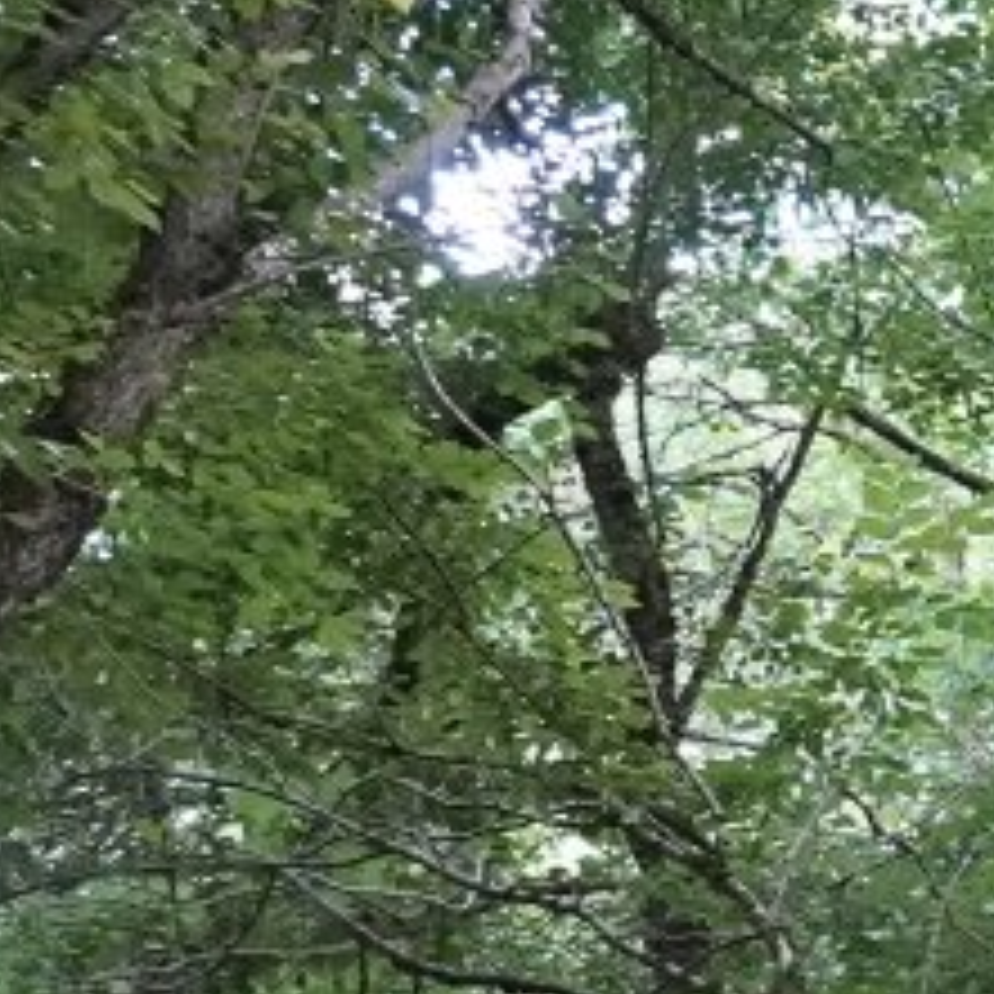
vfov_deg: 11.7
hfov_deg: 10.3
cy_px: 951
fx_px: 4808
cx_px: 2325
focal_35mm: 148
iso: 6400
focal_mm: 16
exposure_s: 1/160
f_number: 3.5
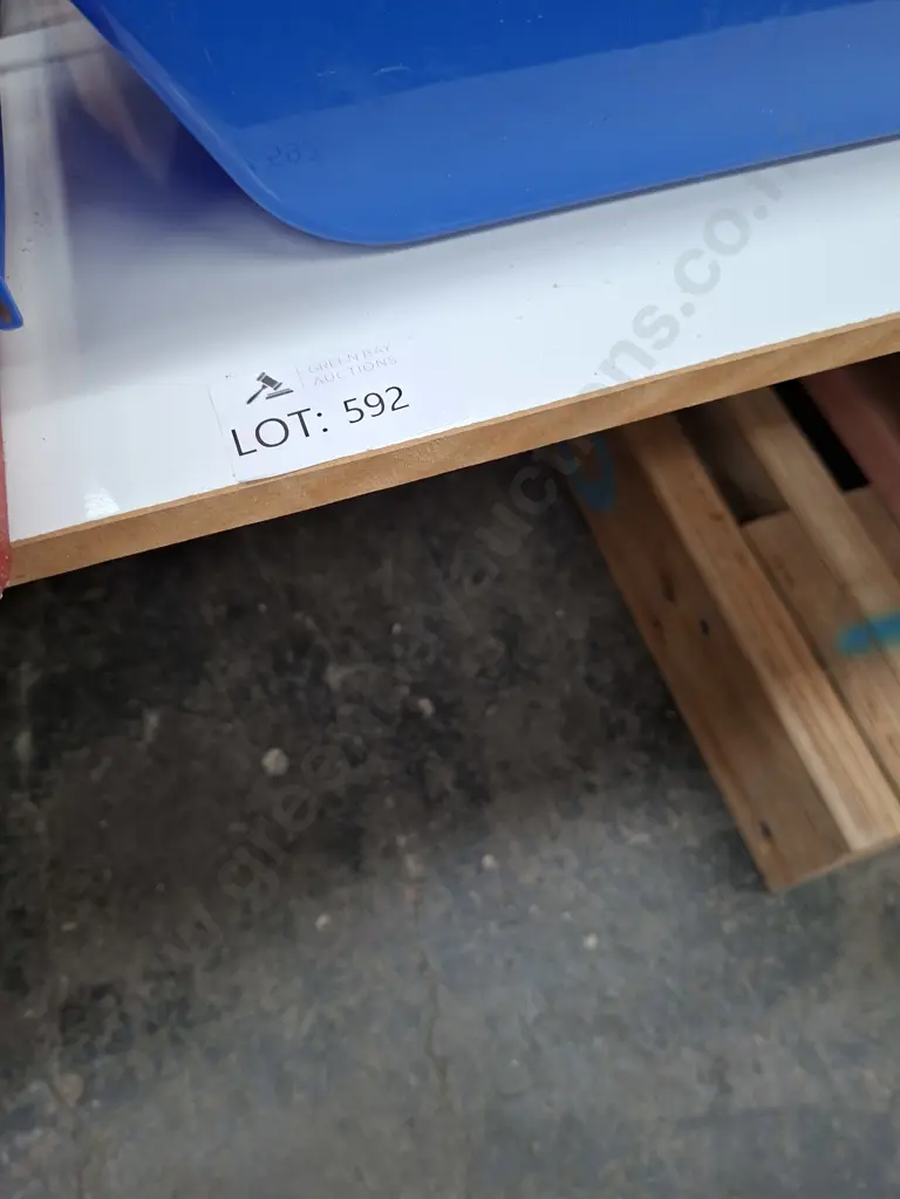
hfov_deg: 58.9
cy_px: 600
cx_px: 450
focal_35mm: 23
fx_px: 797
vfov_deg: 73.9
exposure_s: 1/100
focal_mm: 5.54
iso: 100
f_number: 1.8
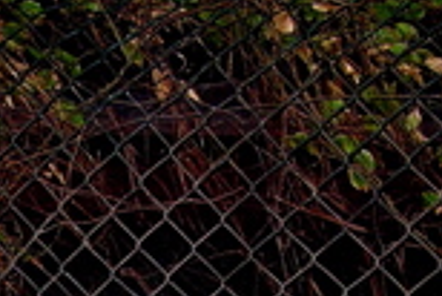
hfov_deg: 12.9
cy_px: 647
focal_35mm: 155
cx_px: -89
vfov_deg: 8.3
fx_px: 1905
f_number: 2.7
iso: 59
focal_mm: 6
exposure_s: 1/60.1
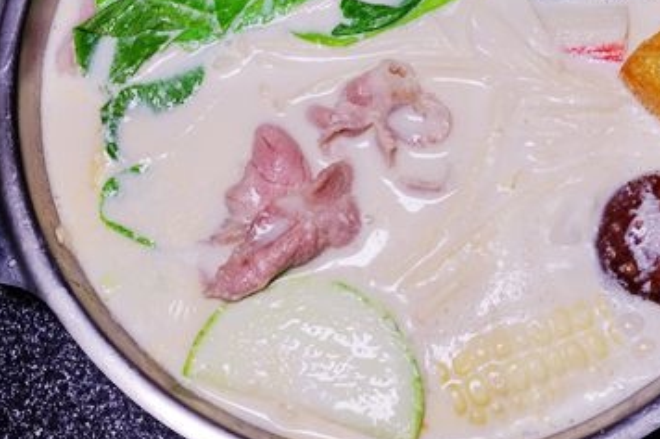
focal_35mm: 53
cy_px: 79
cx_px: 326
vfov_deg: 25.0
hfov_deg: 37.5
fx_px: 971
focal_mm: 10.51
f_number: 3.5
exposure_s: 1/80
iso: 125
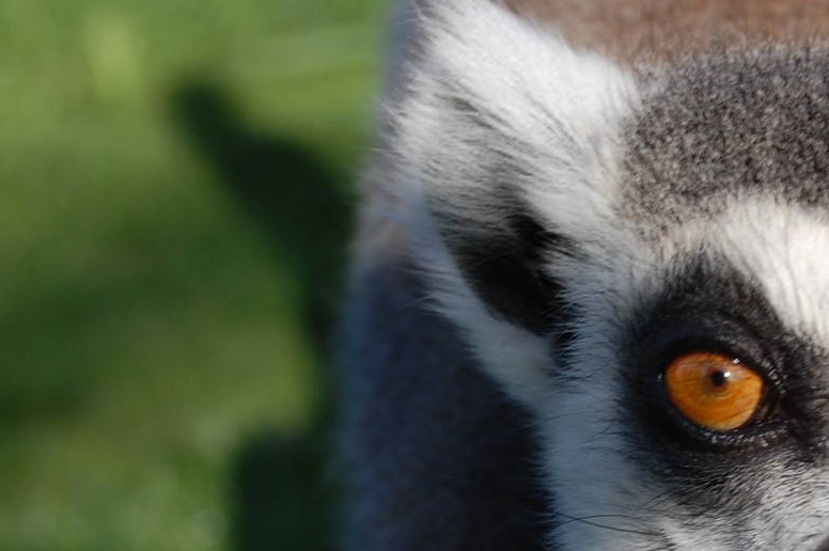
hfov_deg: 12.0
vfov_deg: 8.1
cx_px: 662
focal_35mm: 170
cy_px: 337
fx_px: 3912
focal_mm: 55
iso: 200
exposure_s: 1/320
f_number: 9
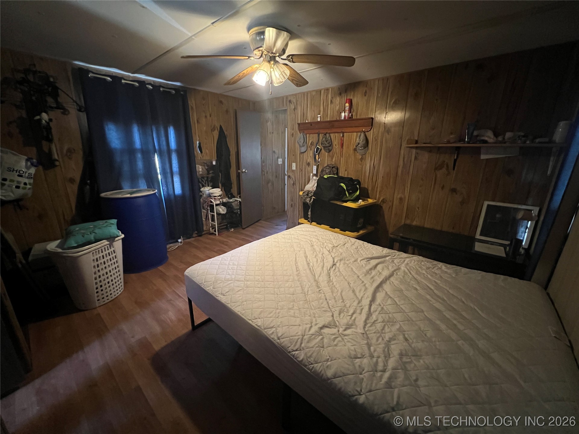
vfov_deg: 89.9
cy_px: 217
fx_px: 217
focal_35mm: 13
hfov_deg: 106.2
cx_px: 290
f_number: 1.8
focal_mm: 1.57
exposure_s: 1/40
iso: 1000
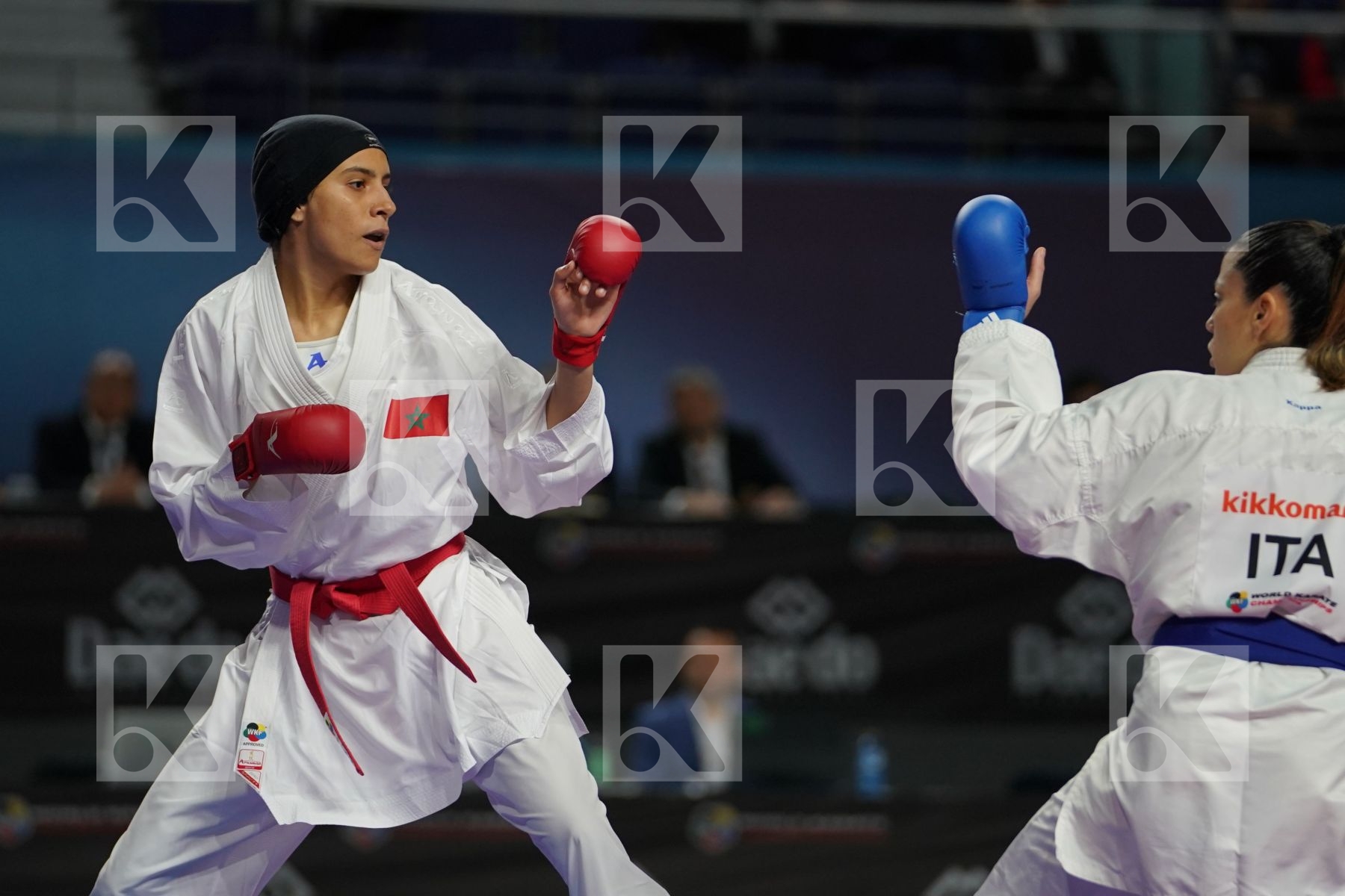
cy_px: 448
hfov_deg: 8.2
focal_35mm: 250
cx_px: 672
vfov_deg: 5.5
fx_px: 9340
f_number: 2.8
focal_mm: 167
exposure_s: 1/1000
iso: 1000
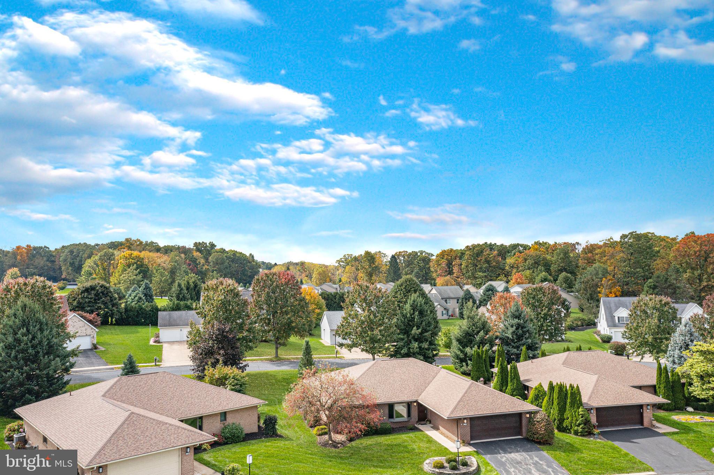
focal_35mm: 28
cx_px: 357
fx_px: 555
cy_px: 238
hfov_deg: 65.5
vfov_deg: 46.4
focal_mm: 10.26
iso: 100
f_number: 7.1
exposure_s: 1/240
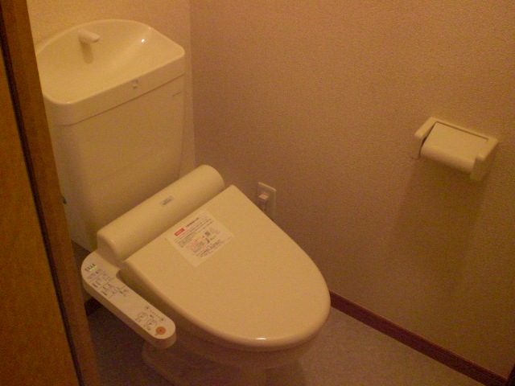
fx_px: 565
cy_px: 193
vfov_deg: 37.7
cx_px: 258
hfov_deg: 49.0
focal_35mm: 38
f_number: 3.1
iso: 800
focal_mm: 6.3
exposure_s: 1/80
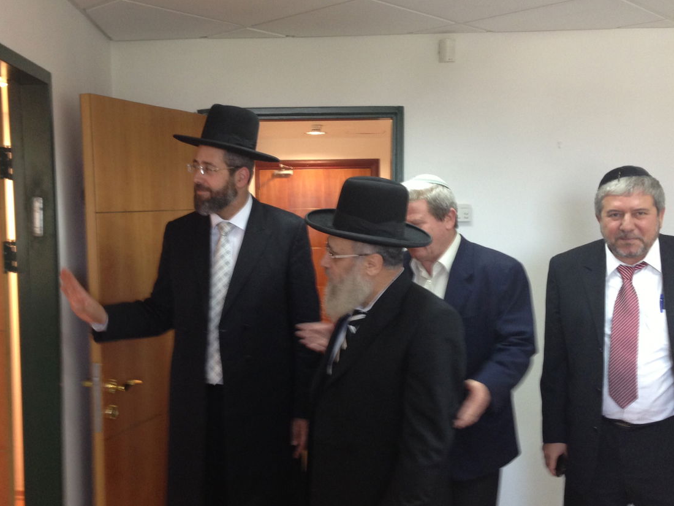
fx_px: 818
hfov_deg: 44.7
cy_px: 287
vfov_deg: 34.3
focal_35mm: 42
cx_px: 289
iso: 125
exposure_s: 1/20
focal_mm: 4.13
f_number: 2.4
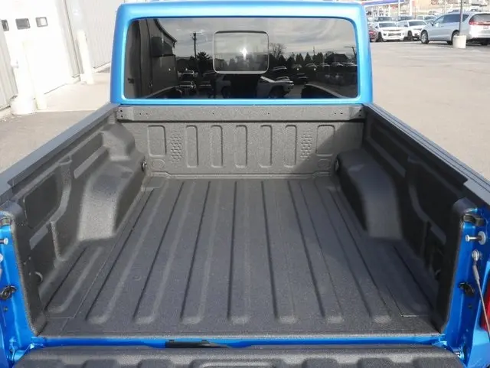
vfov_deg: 41.8
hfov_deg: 53.9
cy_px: 184
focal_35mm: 34
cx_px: 245
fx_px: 482
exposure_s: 1/60
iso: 1000
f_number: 20
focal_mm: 17
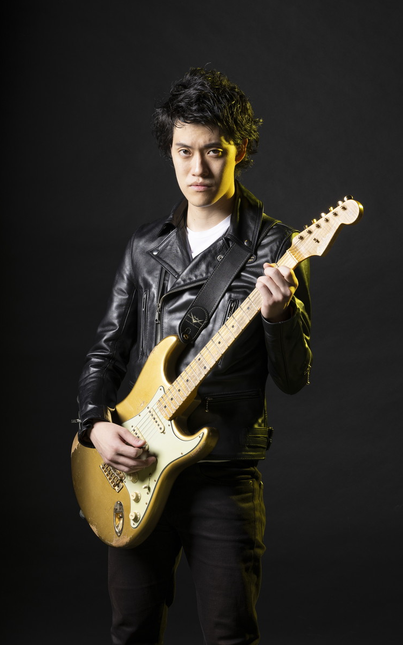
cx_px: 214
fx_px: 1565
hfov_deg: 14.7
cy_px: 322
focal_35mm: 89
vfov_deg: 23.3
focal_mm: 87
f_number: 9
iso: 100
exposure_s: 1/125
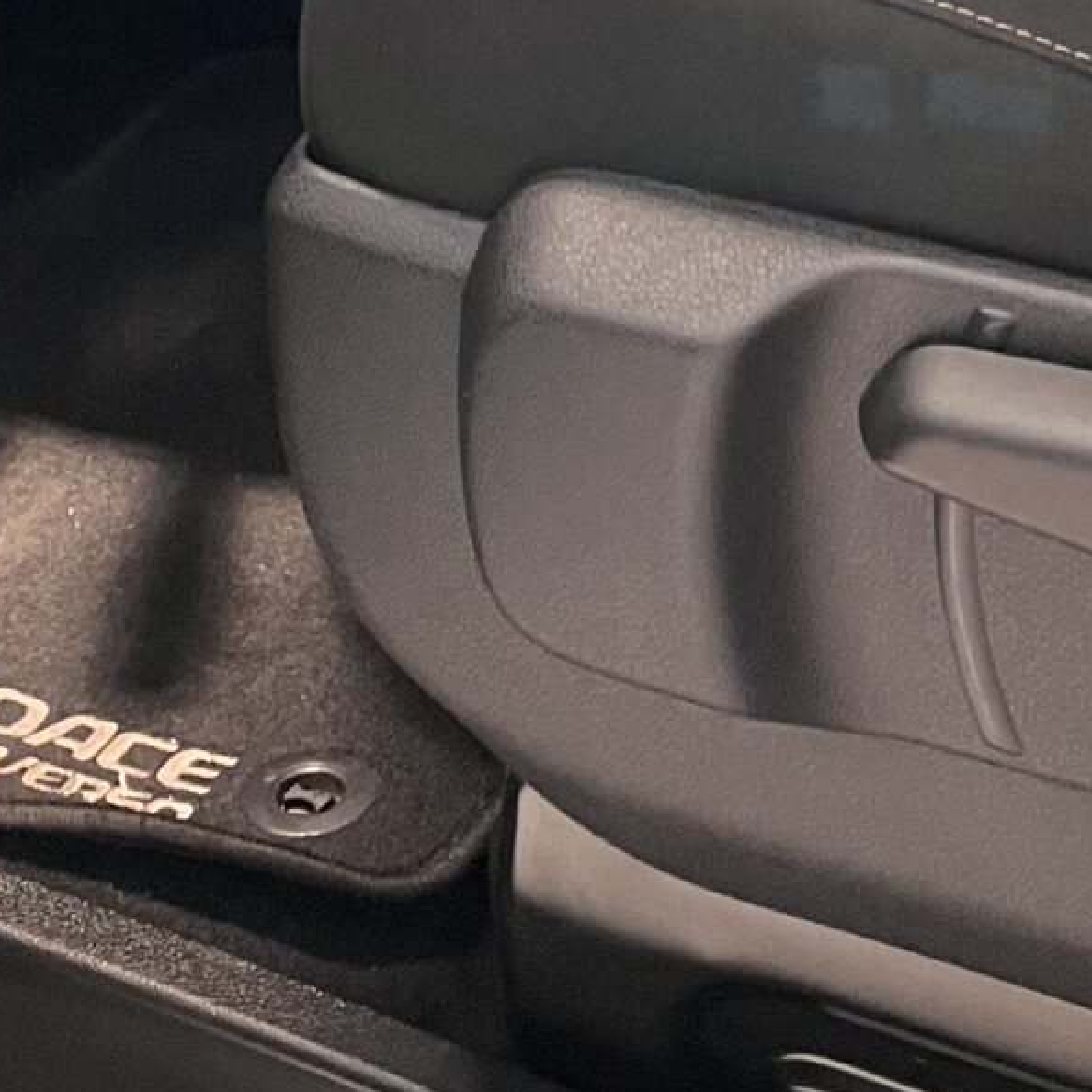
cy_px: -985
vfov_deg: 14.9
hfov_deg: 17.6
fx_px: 3533
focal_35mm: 99
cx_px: 654
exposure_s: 1/64
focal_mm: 5.1
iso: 125
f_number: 1.6
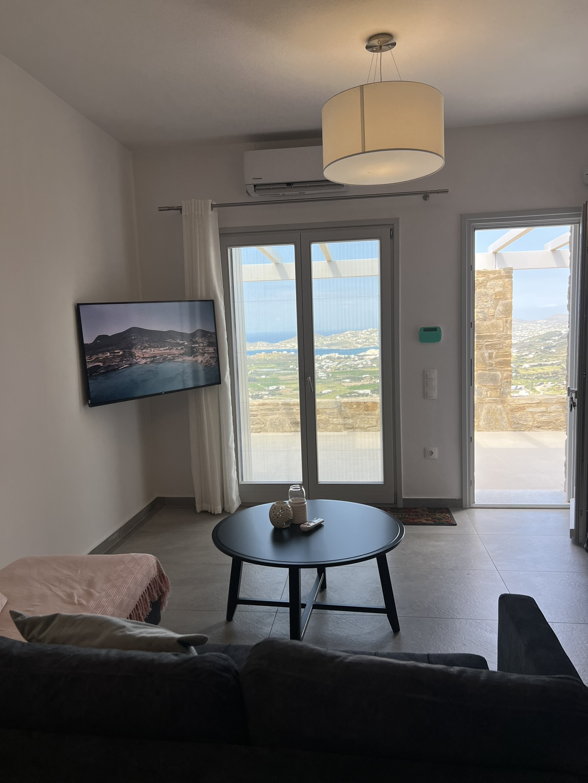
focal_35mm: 26
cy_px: 392
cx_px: 294
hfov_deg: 53.1
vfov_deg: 67.3
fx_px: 589
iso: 50
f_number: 1.5
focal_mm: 5.7
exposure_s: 1/678
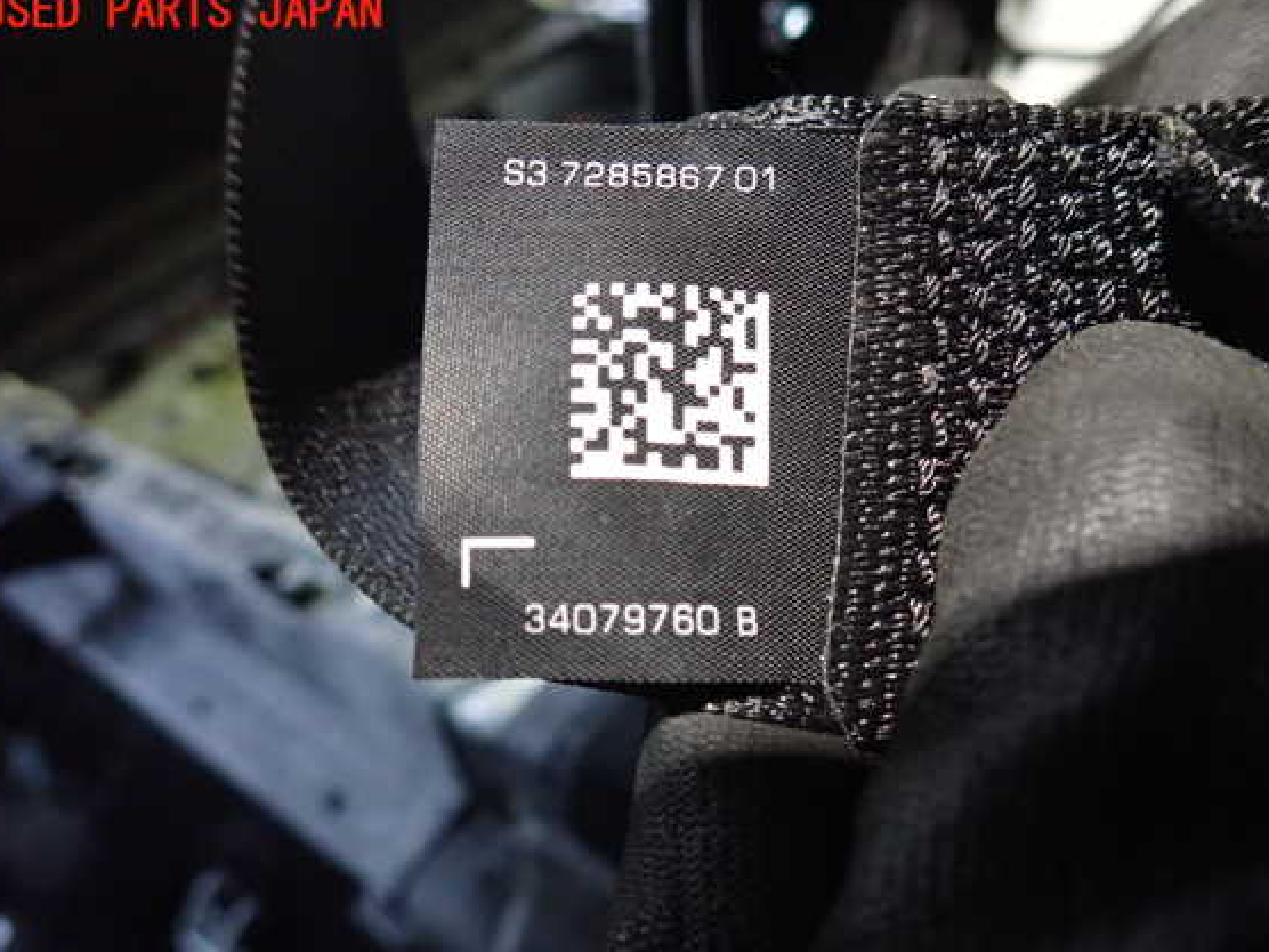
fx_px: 990
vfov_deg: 51.3
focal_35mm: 27
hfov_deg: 65.3
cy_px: 498
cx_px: 653
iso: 800
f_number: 2
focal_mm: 4.5
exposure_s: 1/30
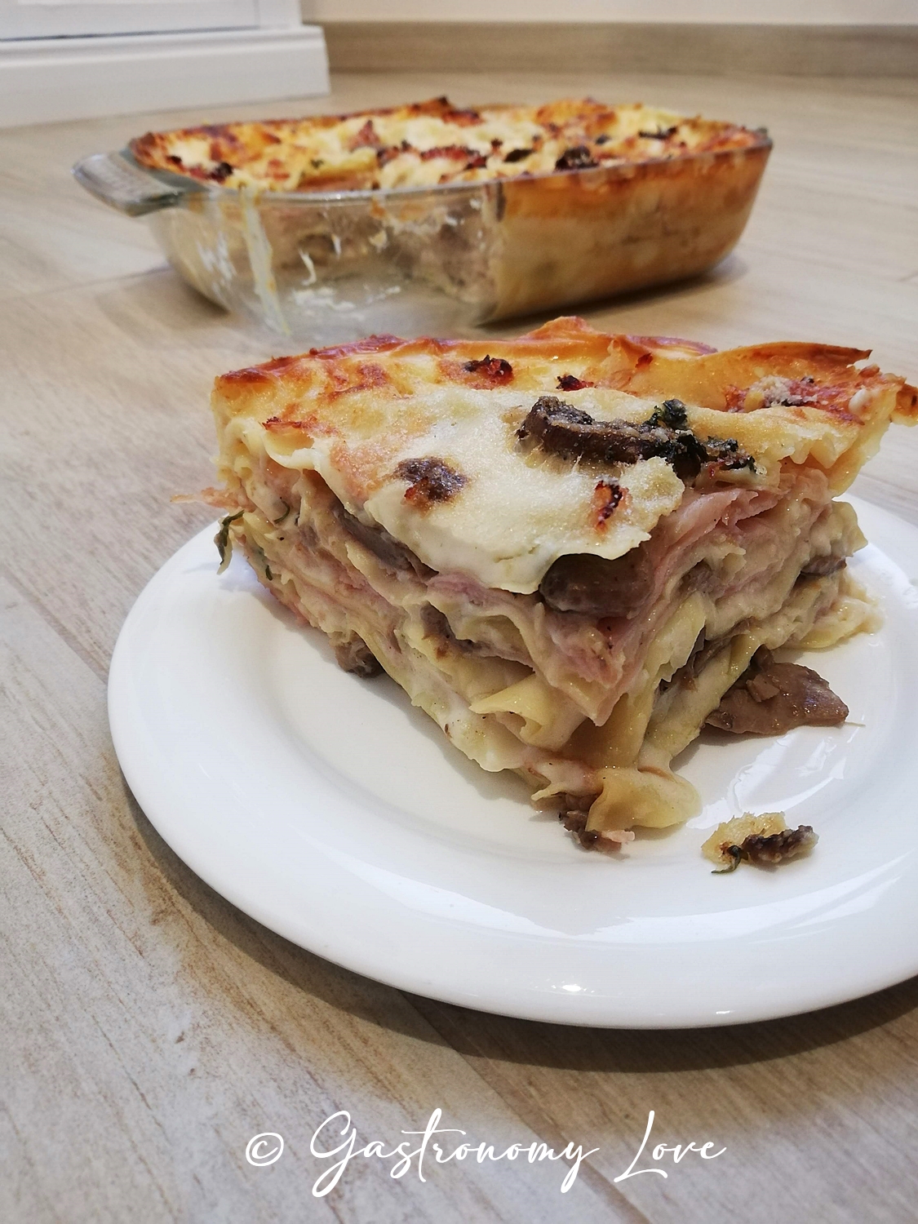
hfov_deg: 53.1
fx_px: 919
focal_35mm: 26
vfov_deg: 67.3
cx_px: 459
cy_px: 612
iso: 400
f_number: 2.2
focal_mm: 3.81
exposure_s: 1/25
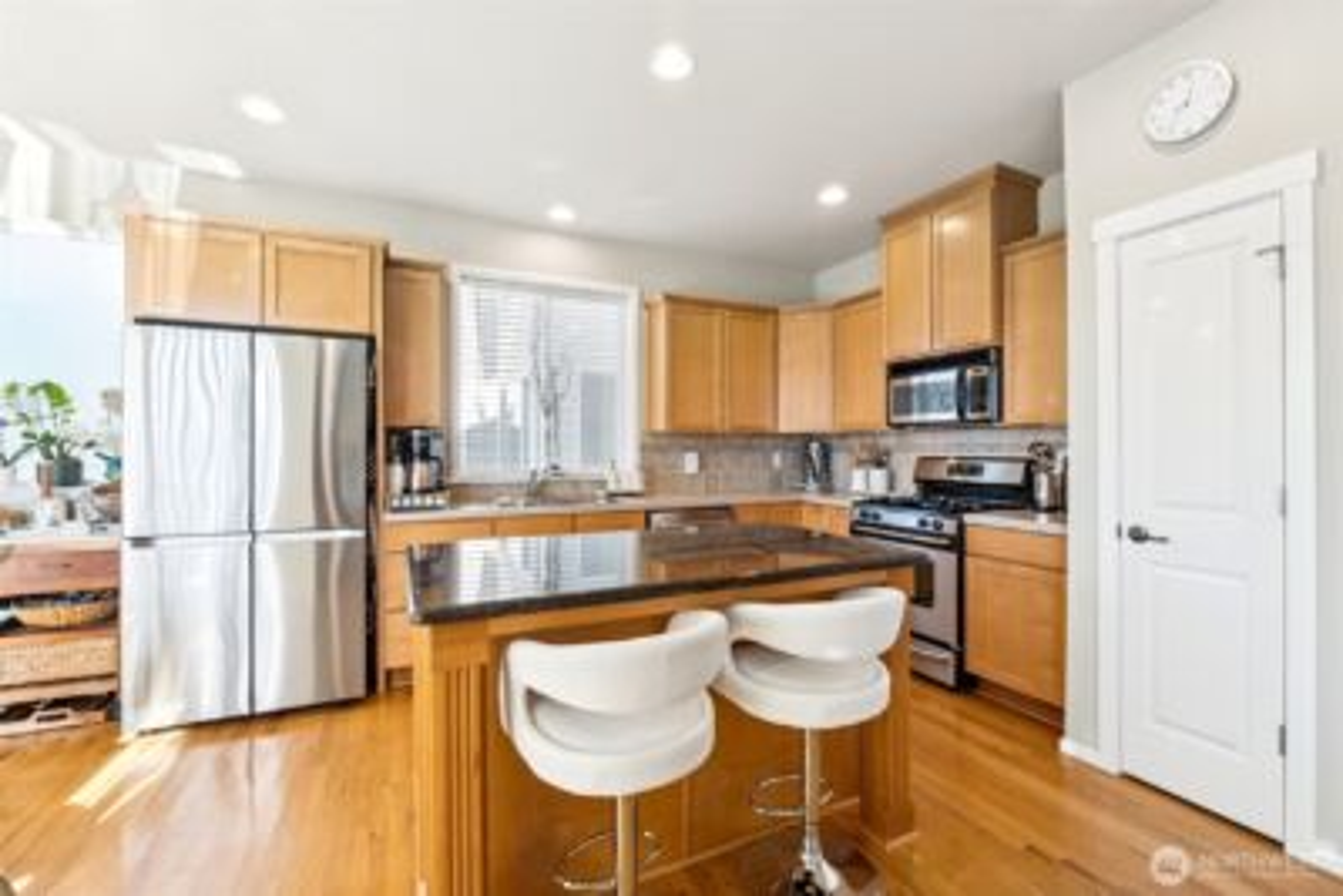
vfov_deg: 77.4
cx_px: 672
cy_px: 448
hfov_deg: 100.4
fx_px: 560
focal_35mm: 15
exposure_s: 1/10
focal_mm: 10
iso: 200
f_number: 9
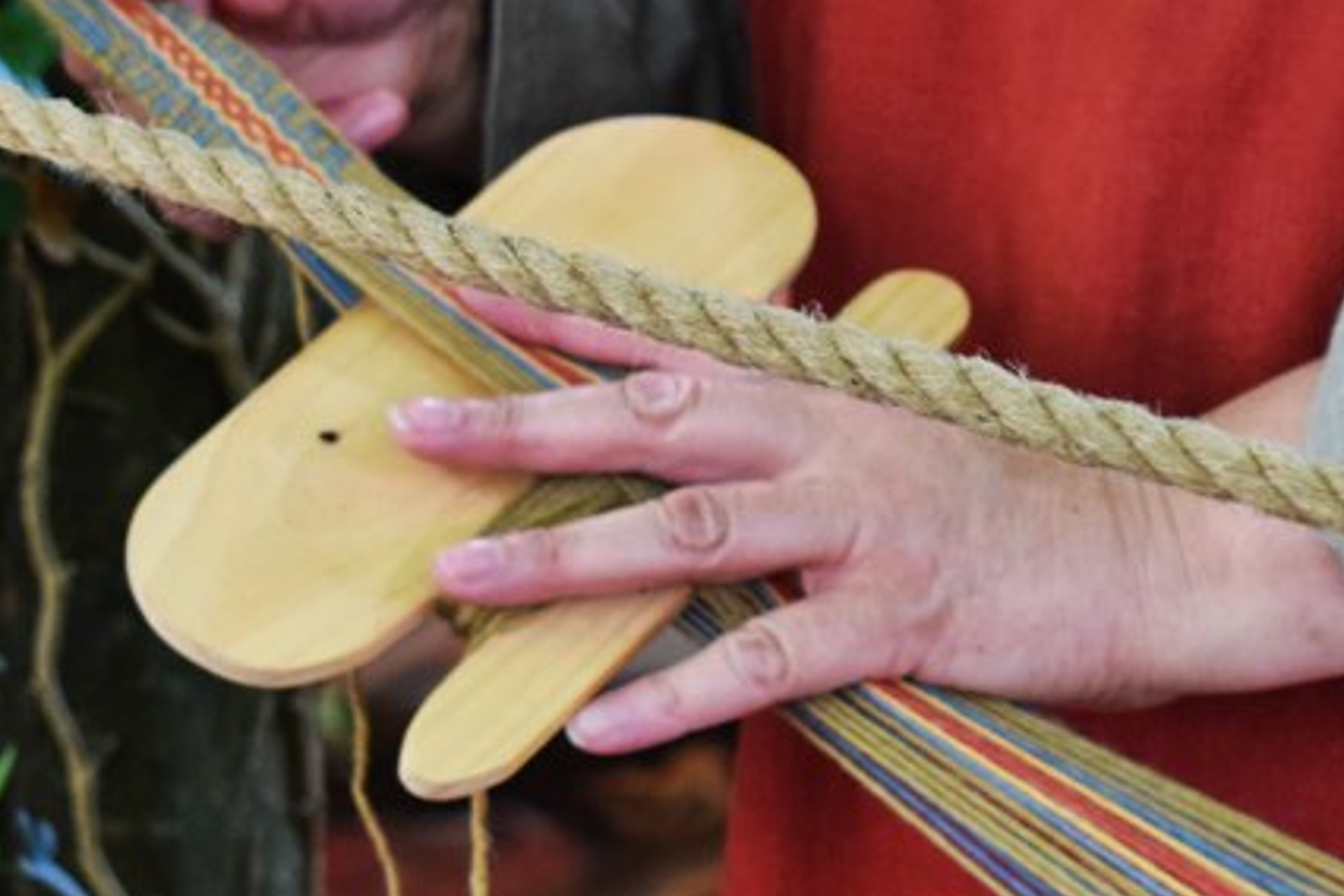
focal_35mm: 173
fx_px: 6458
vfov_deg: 7.9
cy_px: 506
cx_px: 1155
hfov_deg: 11.8
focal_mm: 48
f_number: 5.3
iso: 1800
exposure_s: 1/60
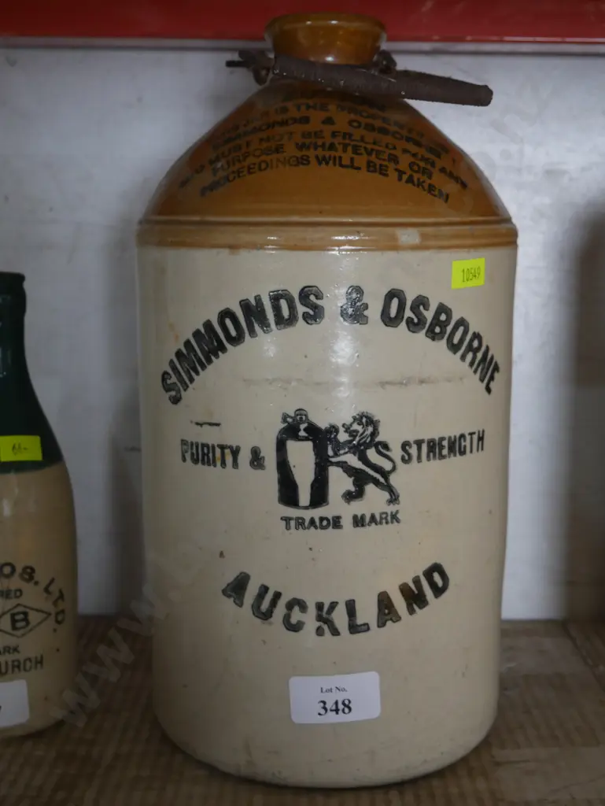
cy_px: 403
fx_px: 1024
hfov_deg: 32.9
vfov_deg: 42.9
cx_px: 302
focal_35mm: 44
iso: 800
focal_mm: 22
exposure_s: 1/60
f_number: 4.7
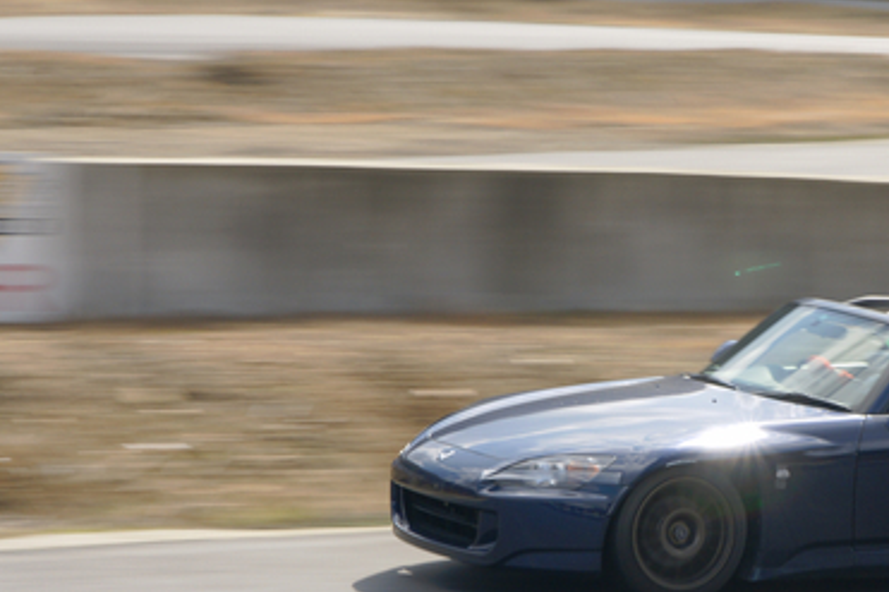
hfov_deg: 10.6
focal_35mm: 194
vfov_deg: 7.1
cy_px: 314
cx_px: 748
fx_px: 4785
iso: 200
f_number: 13
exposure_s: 1/100
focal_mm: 75
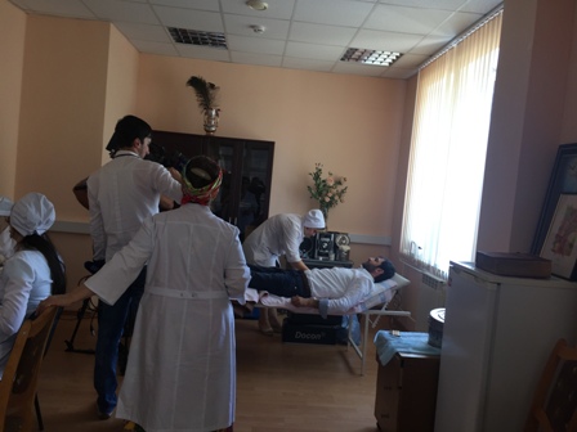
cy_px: 216
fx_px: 483
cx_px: 288
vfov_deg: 48.2
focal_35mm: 29
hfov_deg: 61.7
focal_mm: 4.15
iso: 32
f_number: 2.2
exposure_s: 1/50
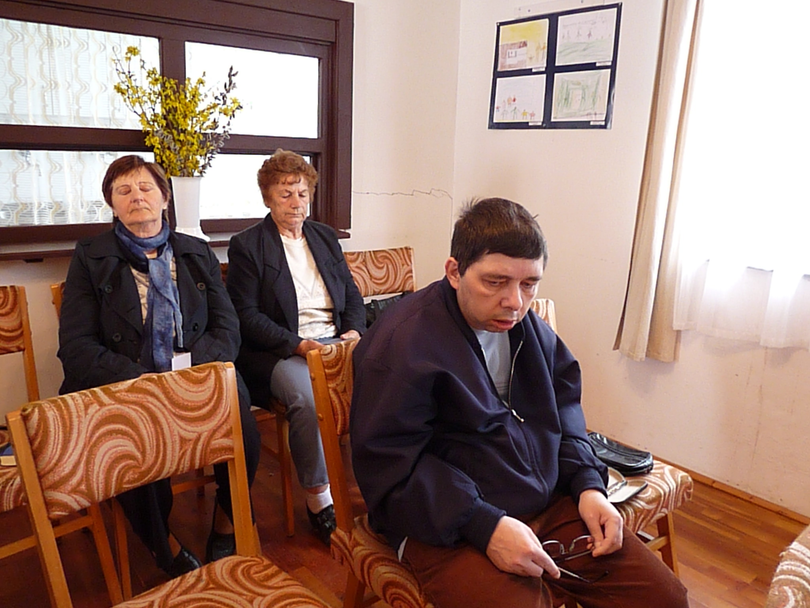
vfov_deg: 51.4
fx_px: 632
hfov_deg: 65.3
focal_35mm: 27
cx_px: 405
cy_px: 304
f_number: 2.8
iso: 800
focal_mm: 4.8
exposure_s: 1/60
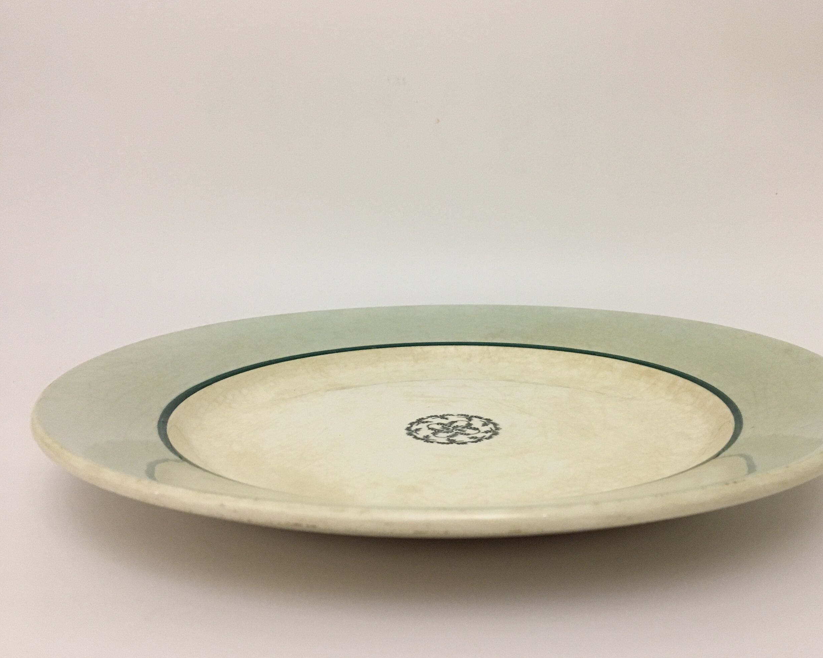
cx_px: 448
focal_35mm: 31
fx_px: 755
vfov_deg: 47.1
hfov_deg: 57.1
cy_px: 330
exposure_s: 1/33
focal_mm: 4.15
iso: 160
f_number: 2.2
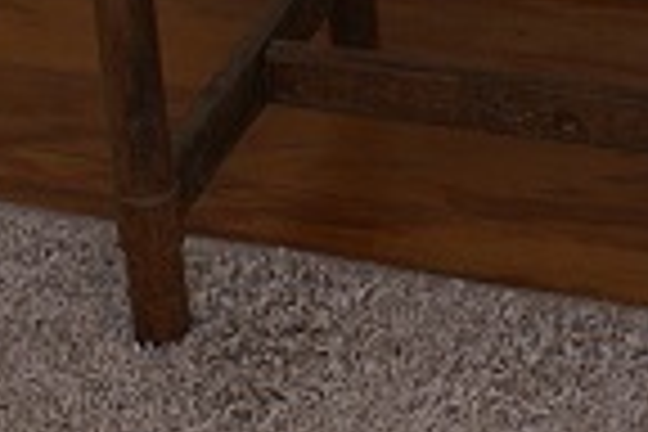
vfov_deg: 7.2
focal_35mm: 188
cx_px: 572
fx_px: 3384
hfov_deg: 10.9
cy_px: -250
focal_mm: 30
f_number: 5
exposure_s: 1/50
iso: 250
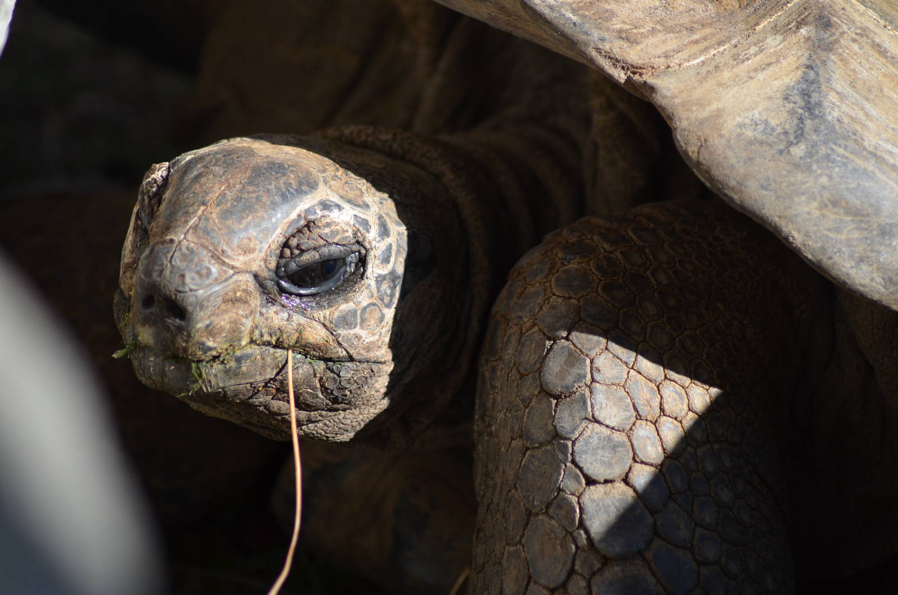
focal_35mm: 278
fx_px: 6908
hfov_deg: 7.4
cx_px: 449
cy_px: 298
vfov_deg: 4.9
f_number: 4.5
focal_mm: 185
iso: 400
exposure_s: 1/1250
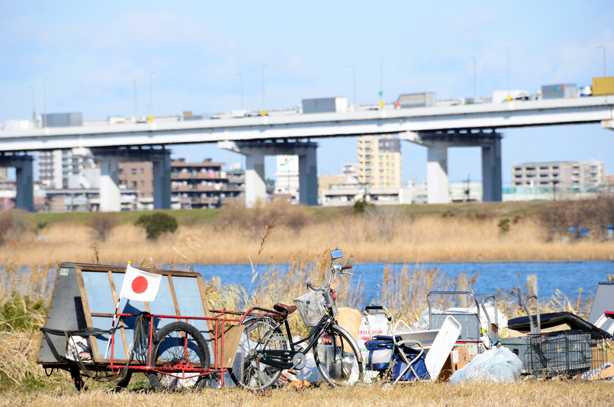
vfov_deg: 4.6
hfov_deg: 6.9
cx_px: 307
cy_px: 204
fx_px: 5106
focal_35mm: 300
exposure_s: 1/250
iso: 100
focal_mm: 200
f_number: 9
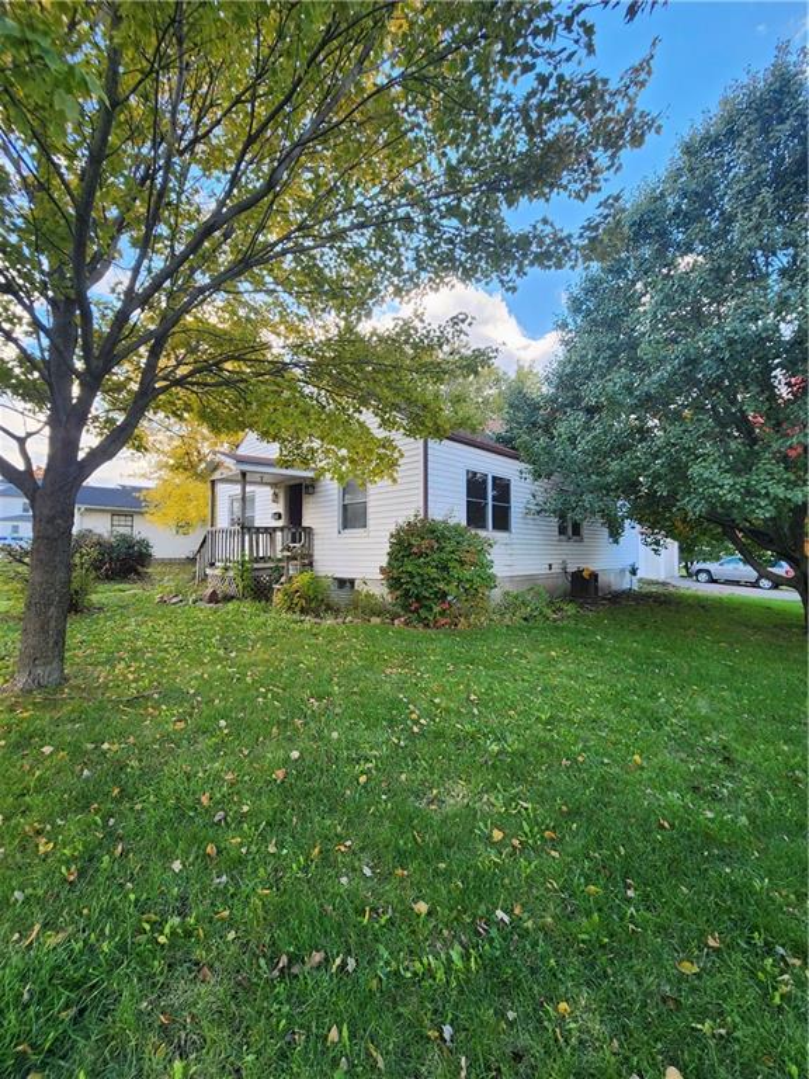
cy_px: 540
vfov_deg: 106.2
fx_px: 405
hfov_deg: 89.9
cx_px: 404
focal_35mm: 13
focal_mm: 2.2
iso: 50
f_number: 2.2
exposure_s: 1/190
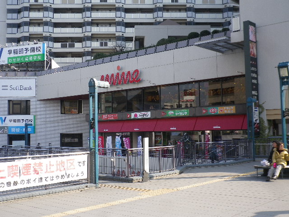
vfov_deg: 30.9
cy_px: 108
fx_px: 392
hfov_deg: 40.4
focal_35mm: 47
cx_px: 144
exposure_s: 1/200
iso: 80
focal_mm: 8.46
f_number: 4.6
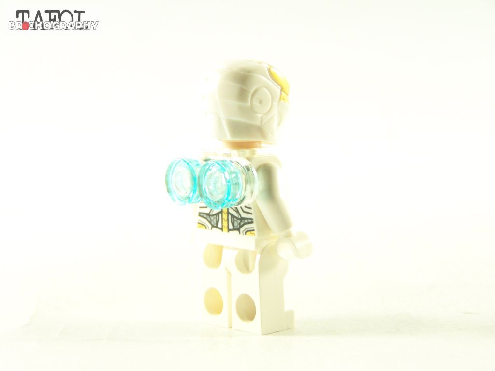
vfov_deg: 14.1
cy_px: 186
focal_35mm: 105
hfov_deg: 18.7
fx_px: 1501
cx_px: 248
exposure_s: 1/60
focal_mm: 17.5
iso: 400
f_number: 3.2
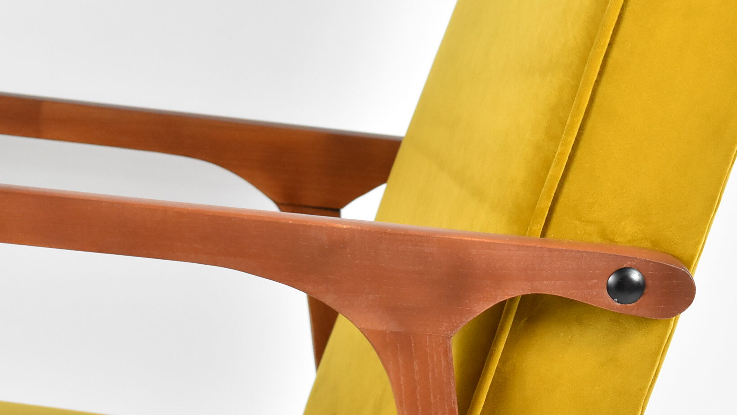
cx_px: 475
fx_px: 3087
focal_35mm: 158
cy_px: 108
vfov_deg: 7.7
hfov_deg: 13.6
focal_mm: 55
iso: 2500
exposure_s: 1/125
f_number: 5.6
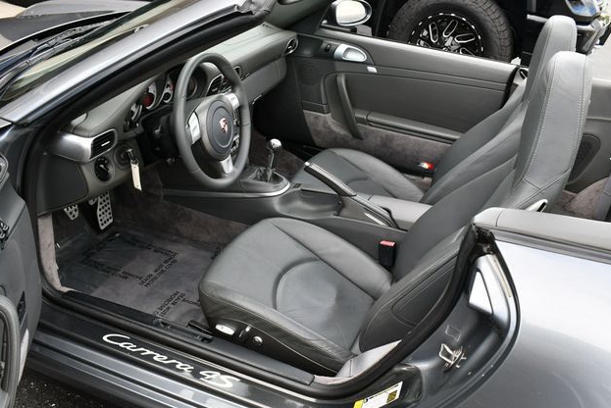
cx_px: 311
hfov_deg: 51.9
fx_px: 628
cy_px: 209
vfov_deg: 36.0
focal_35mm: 37
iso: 360
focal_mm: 18
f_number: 5.6
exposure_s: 1/250
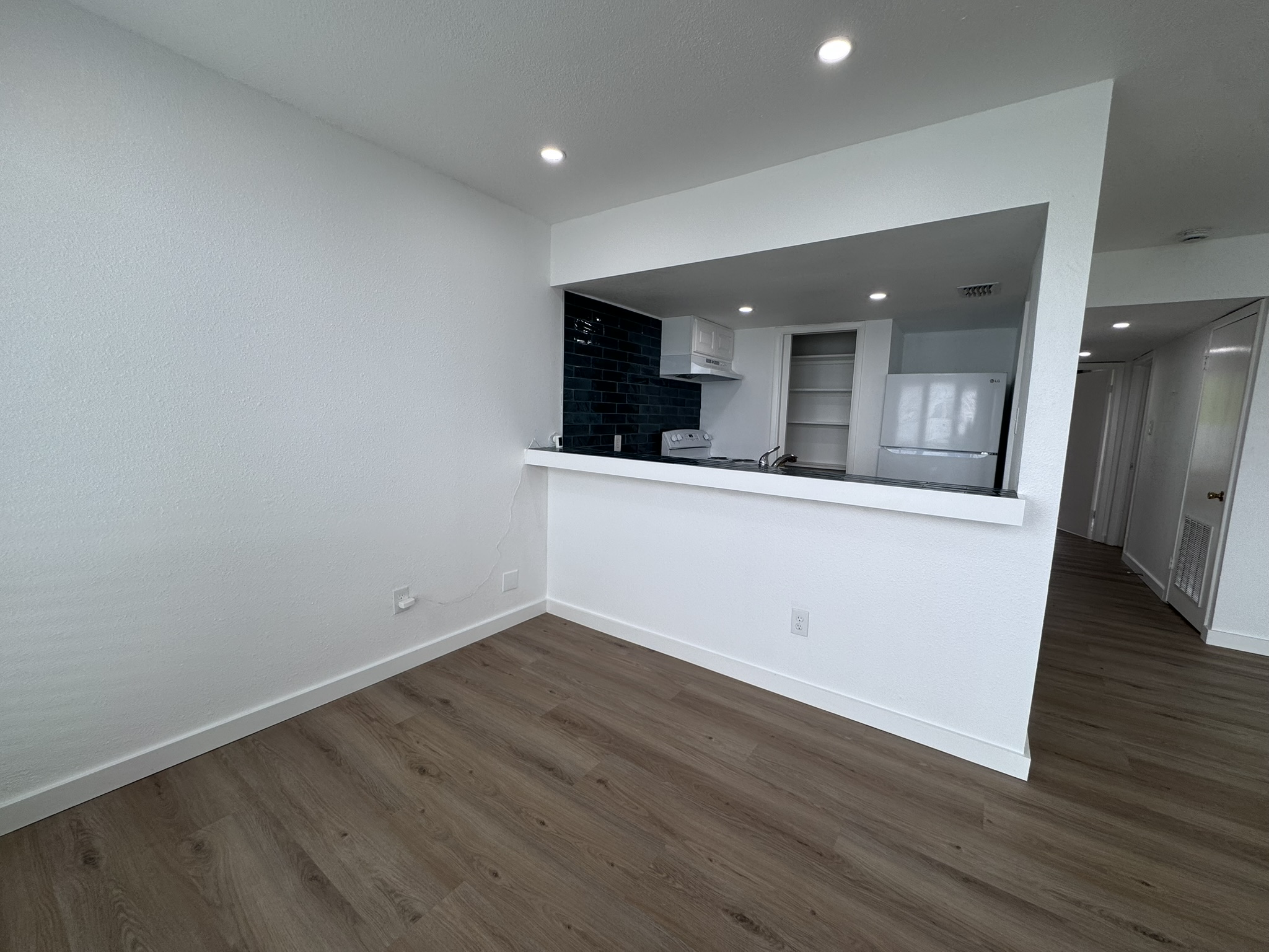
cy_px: 476
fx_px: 513
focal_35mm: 14
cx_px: 634
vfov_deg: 85.7
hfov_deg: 102.1
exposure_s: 1/208
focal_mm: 2.22
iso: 40
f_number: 2.2
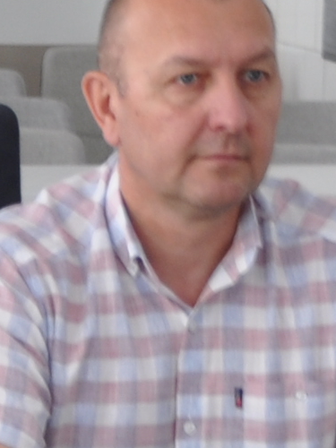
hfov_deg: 4.5
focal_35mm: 321
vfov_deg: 6.2
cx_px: -461
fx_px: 4154
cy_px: 273
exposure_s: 1/13
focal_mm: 26
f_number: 4
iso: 200
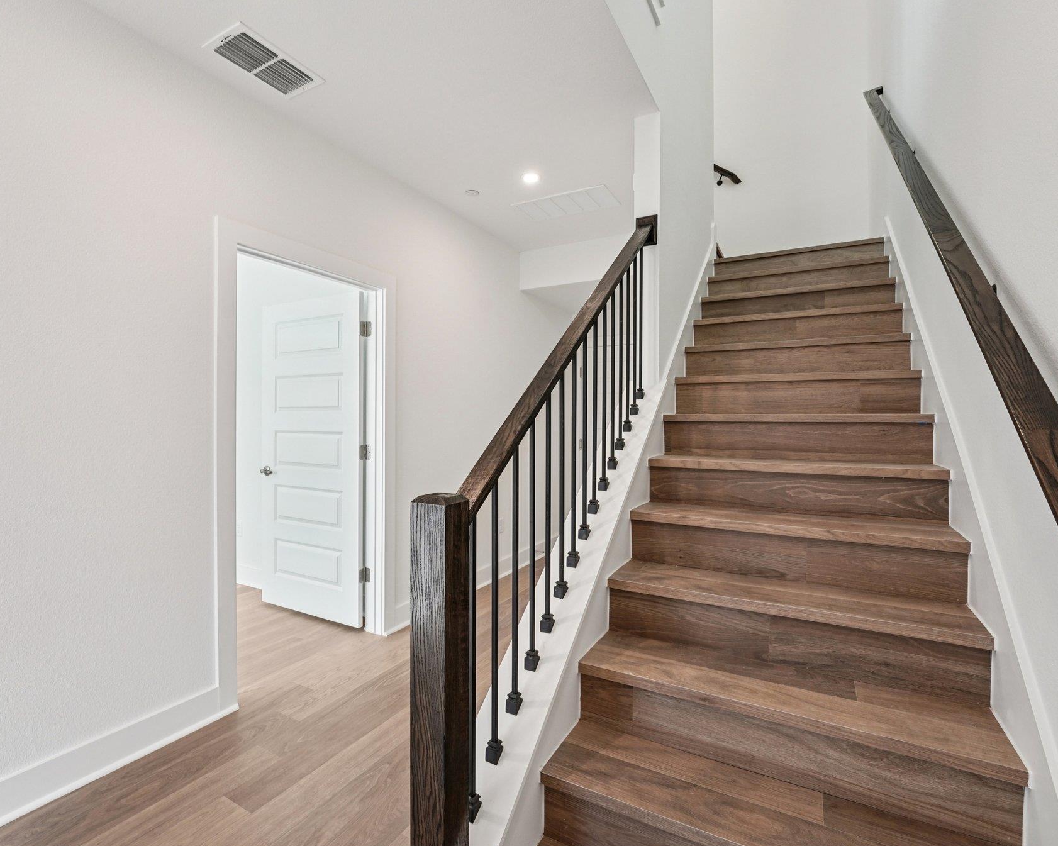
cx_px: 509
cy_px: 428
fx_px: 501
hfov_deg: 93.1
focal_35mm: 16
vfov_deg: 80.4
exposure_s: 1/60
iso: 800
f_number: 8
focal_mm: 14
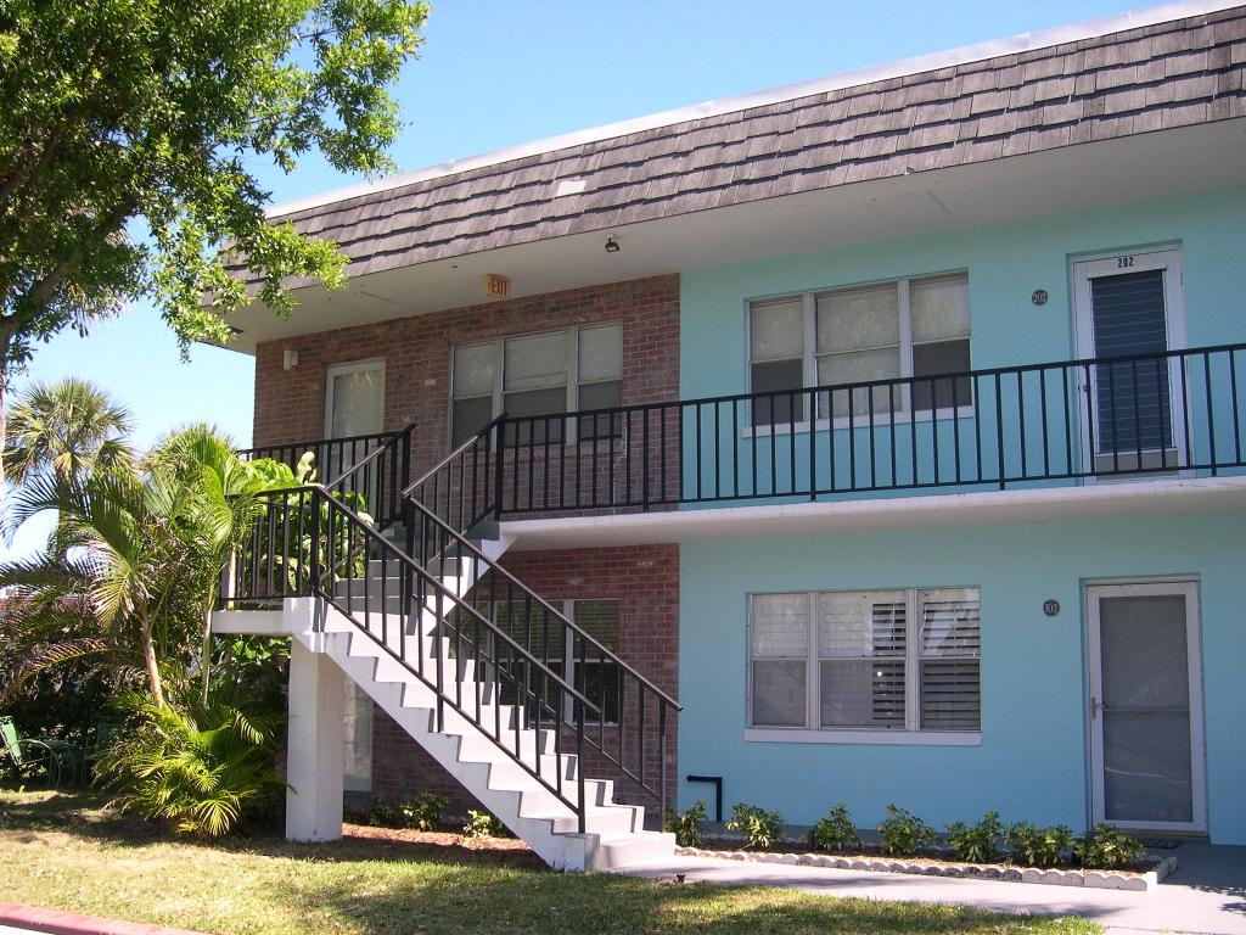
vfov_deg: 37.7
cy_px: 468
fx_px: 1368
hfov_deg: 49.0
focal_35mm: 38
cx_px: 623
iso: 100
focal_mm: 8
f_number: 2.8
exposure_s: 1/626
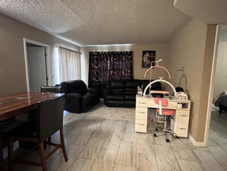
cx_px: 114
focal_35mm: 13
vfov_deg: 89.9
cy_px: 86
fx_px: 85
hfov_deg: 106.2
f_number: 1.8
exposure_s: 1/40
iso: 1000
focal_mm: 1.57
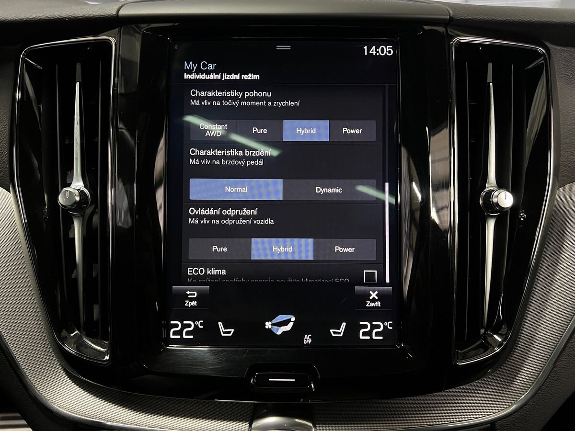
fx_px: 432
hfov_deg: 67.3
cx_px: 288
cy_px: 216
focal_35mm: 26
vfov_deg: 53.1
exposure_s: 1/30
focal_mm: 5.7
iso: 640
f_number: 1.5
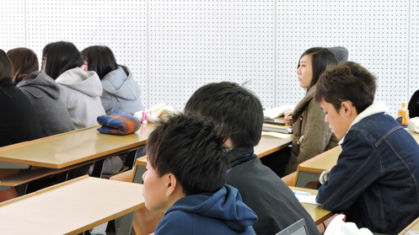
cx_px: 209
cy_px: 153
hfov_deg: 14.5
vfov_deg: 8.2
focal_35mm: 148
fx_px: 1644
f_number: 5
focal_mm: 24.2
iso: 500
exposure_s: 1/15
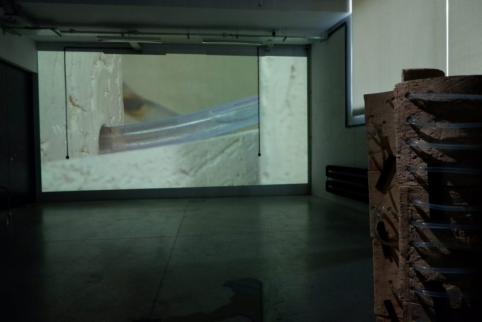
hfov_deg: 76.1
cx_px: 241
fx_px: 308
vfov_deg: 55.1
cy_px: 161
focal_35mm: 23
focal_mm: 15
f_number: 5
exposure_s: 1/60
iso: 5000
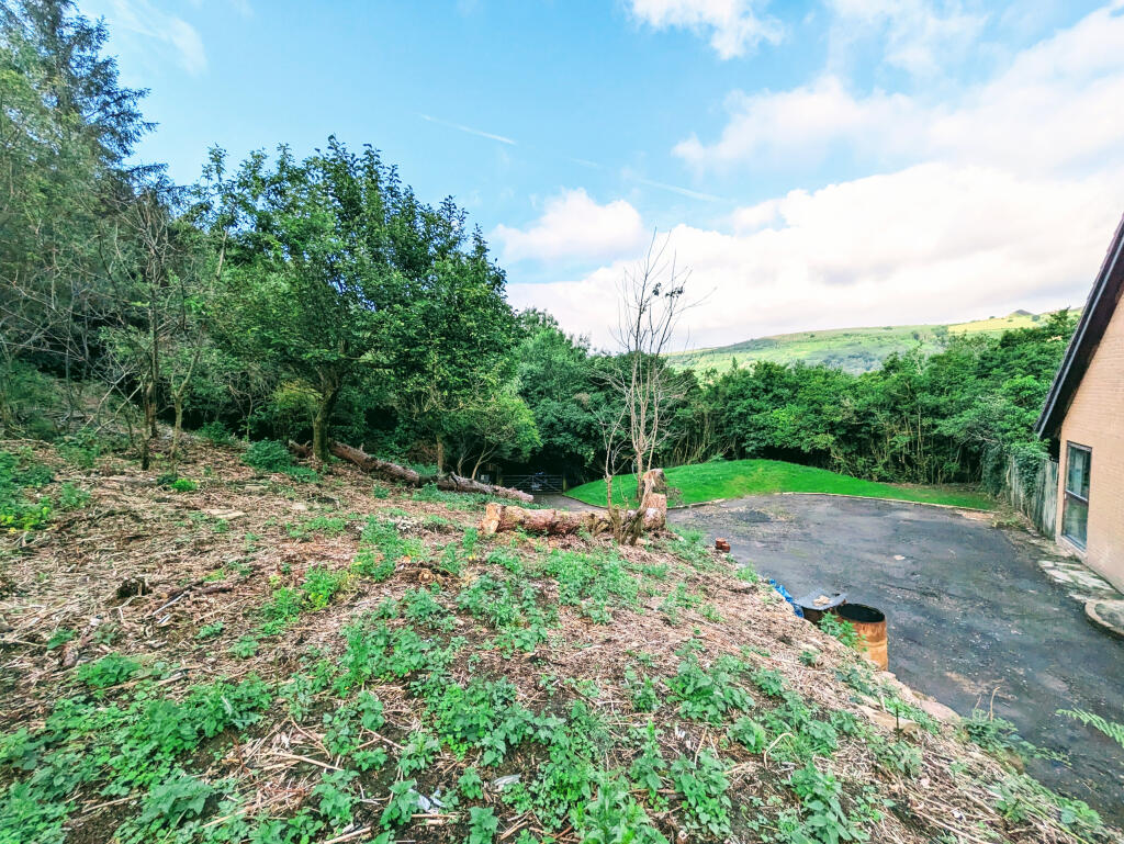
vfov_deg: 85.7
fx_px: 455
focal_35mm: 14
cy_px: 422
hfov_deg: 102.0
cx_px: 562
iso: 50
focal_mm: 1.83
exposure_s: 1/1631
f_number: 2.2
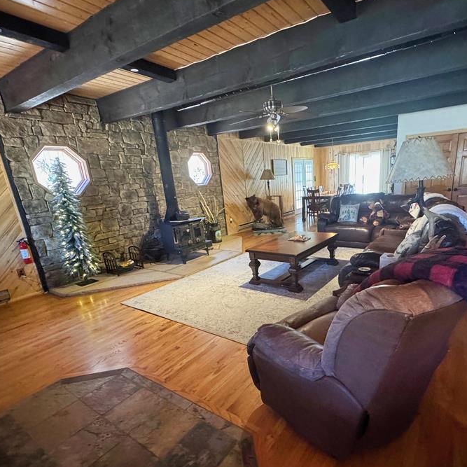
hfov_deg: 77.1
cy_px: 264
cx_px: 272
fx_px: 290
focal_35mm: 19
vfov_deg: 77.3
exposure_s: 1/60
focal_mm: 2.22
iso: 640
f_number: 2.2
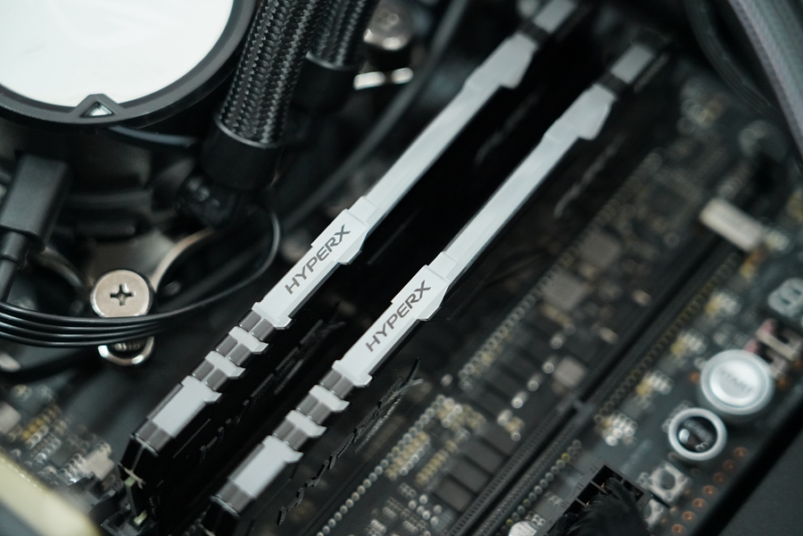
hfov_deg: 19.5
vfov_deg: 13.0
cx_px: 402
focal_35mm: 105
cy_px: 268
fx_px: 2342
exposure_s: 1/100
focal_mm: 105
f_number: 4
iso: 8000
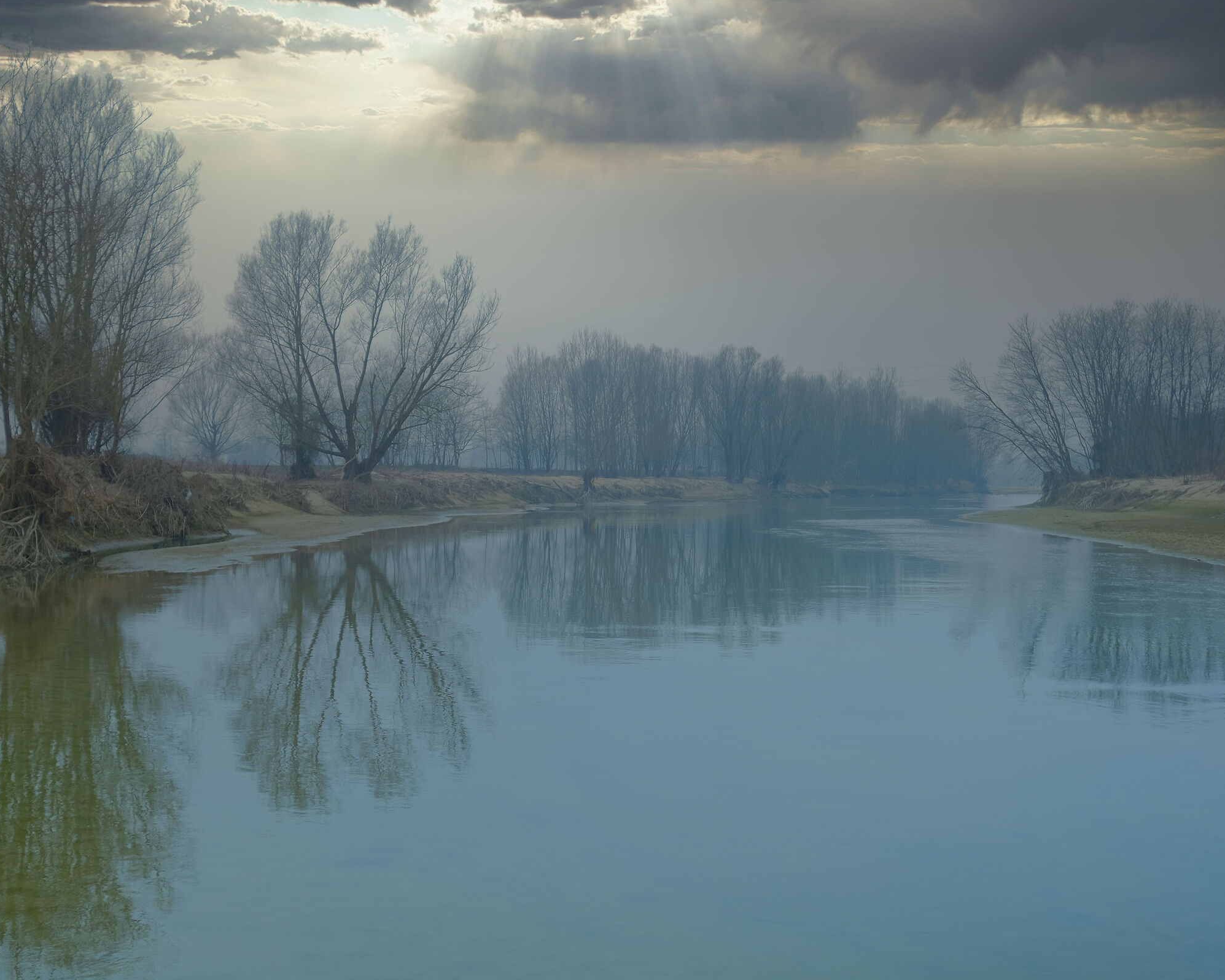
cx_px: 497
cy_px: 489
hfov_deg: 51.2
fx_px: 1269
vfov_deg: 42.2
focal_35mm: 35
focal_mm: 20.9
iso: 160
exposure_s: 1/250
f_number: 4.5
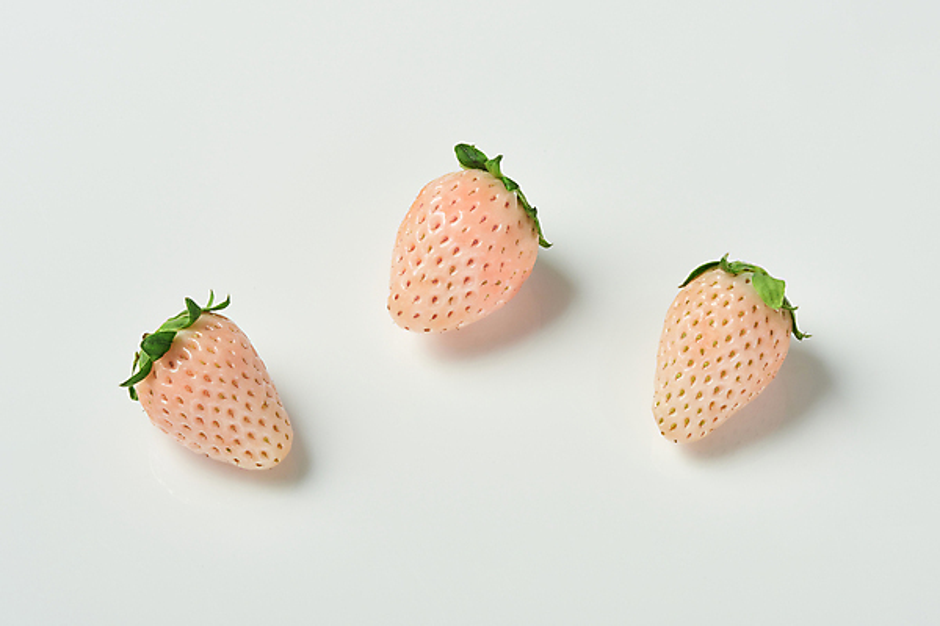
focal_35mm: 105
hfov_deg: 19.5
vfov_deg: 13.0
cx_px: 470
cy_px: 313
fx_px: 2741
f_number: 25
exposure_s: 1/125
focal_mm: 105
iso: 100
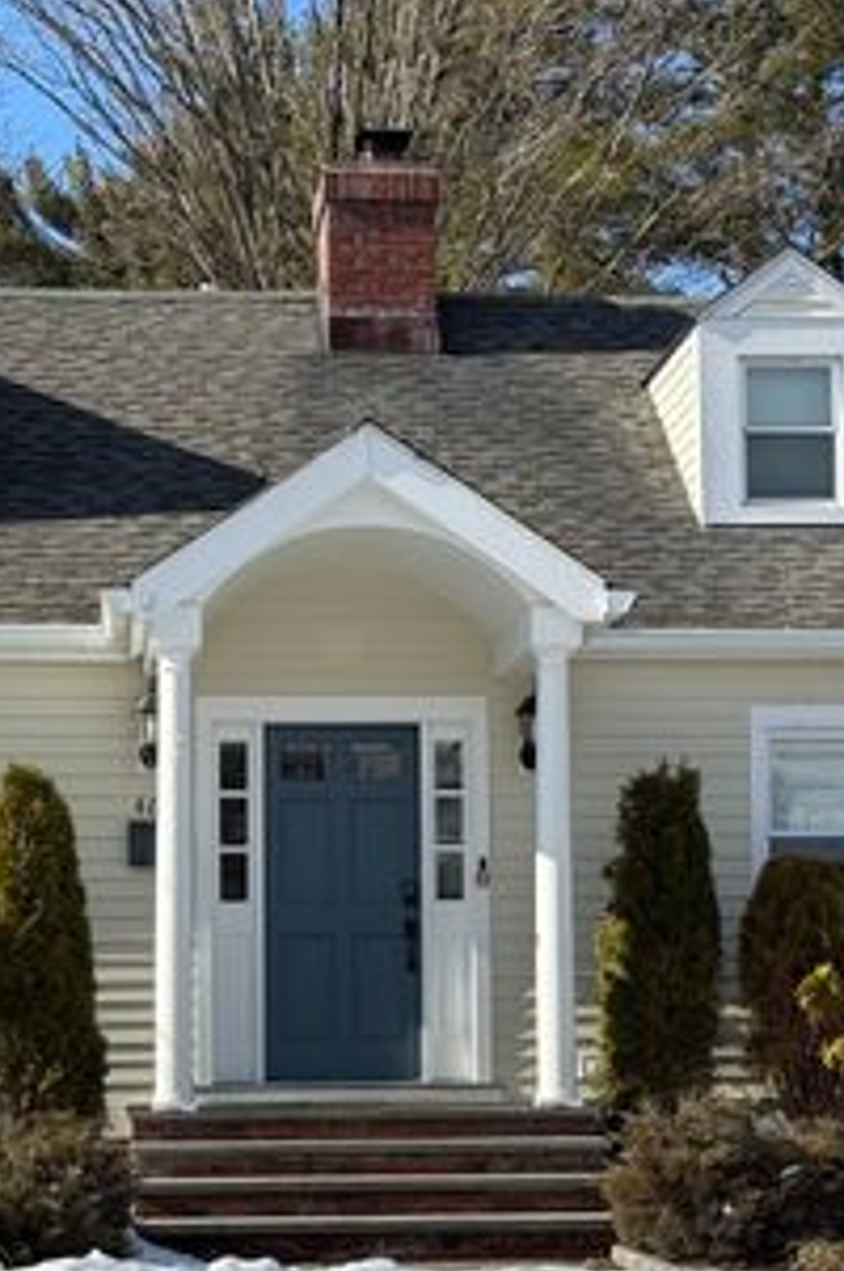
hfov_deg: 16.4
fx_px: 2925
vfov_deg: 24.4
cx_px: 354
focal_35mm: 83
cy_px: 779
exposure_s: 1/3378
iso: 64
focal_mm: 6.76
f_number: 1.78
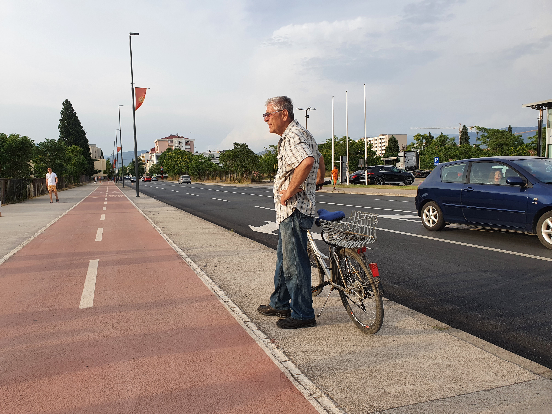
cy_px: 207
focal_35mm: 26
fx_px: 415
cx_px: 276
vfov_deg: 53.1
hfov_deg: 67.3
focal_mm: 4.32
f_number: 2.4
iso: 50
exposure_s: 1/612
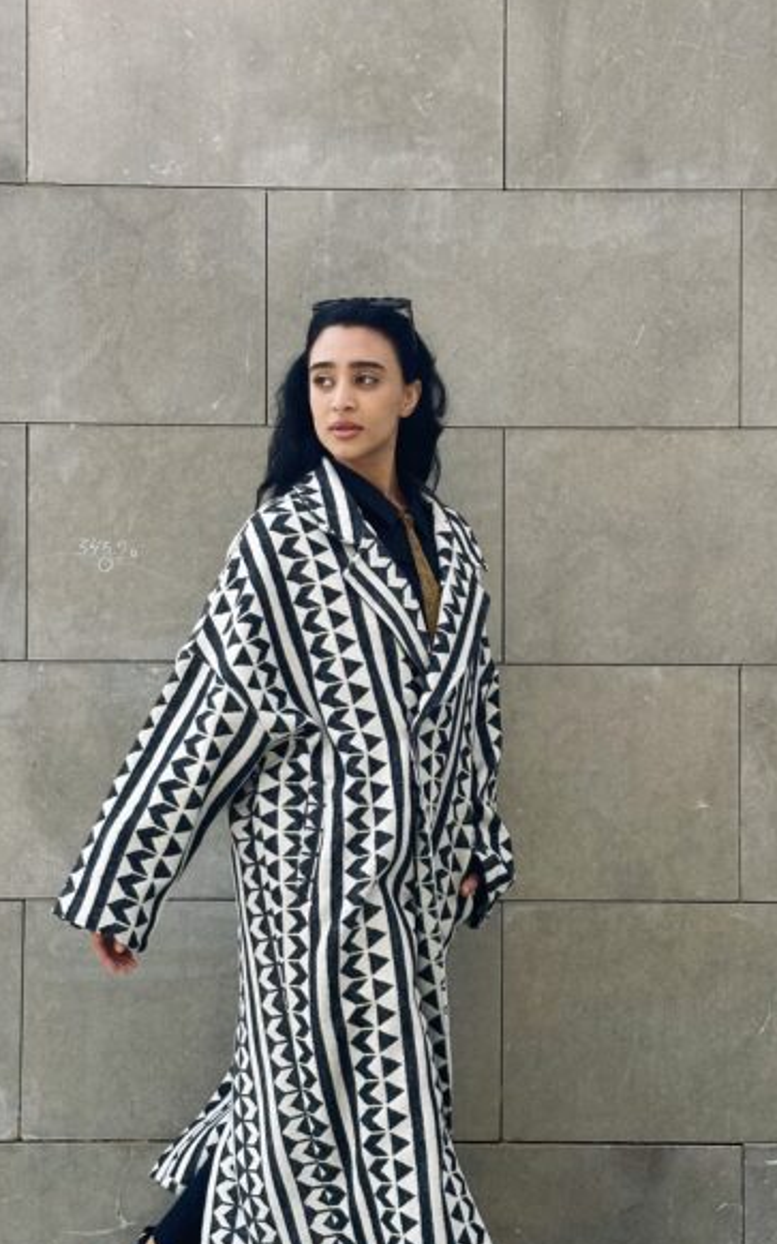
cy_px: 794
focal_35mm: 70
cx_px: 447
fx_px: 2372
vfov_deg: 29.2
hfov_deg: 18.6
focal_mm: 6.86
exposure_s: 1/1041
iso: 64
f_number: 1.78
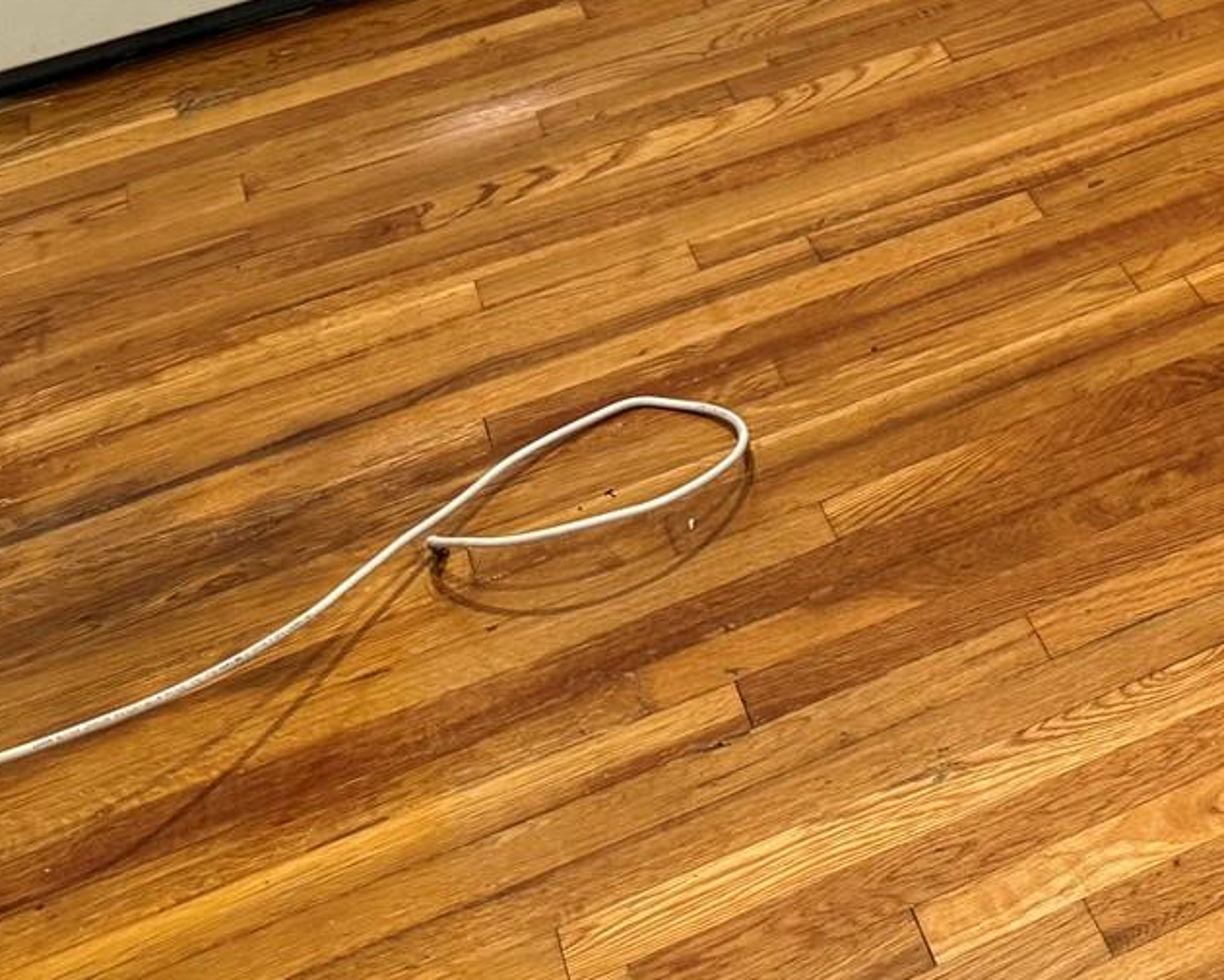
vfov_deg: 18.3
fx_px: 2754
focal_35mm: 76
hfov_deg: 22.1
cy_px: -417
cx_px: 1662
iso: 200
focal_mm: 6.76
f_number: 1.78
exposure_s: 1/59
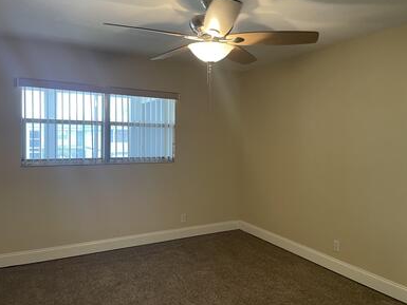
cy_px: 152
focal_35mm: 27
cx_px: 206
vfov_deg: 51.4
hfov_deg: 65.3
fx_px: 318
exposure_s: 1/60
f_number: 1.6
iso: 160
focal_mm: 4.2
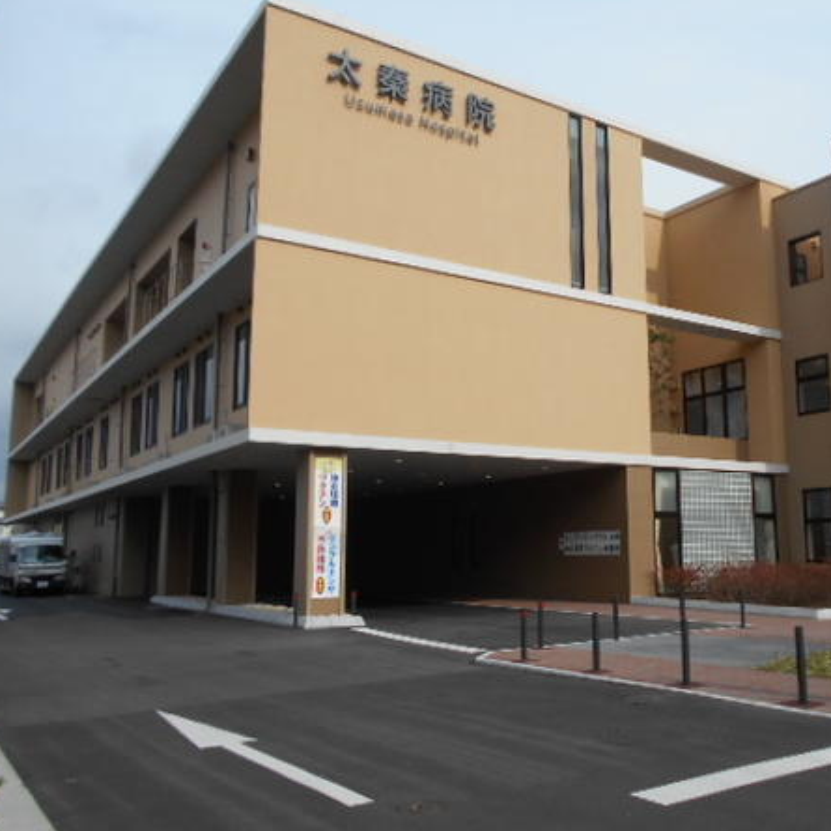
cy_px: 415
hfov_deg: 51.8
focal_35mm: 31
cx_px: 534
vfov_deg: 52.5
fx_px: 842
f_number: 3.2
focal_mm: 4.6
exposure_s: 1/1000
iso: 80
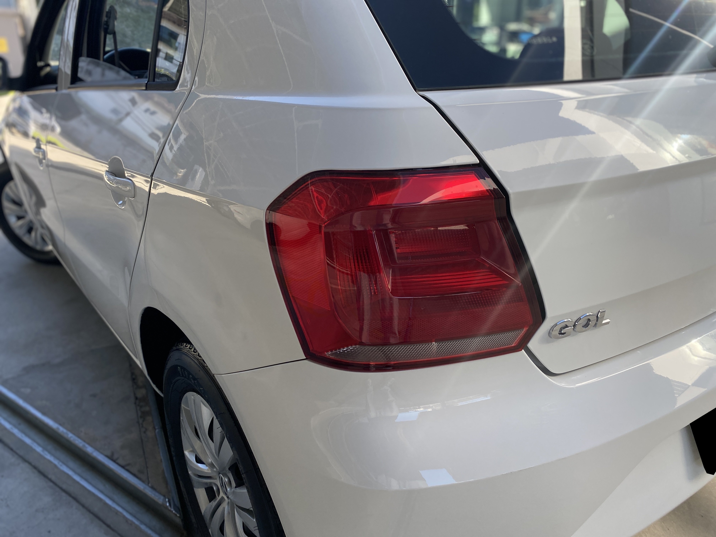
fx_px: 538
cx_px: 358
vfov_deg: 53.1
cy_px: 268
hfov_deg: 67.3
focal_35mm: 26
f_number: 1.8
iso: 32
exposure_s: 1/604
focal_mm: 4.25
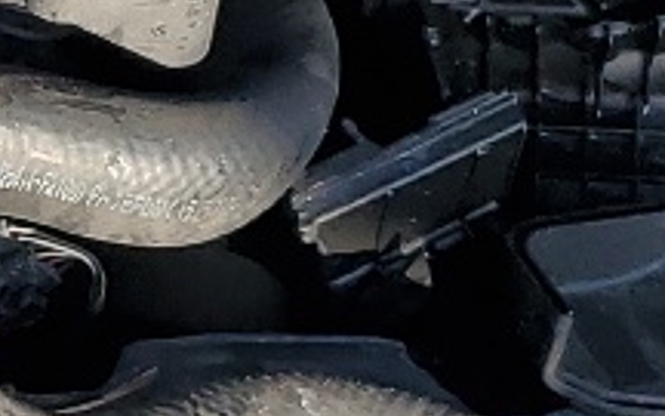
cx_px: -483
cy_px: -80
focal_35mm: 204
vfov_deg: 6.4
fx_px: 3697
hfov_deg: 9.8
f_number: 1.5
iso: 50
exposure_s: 1/909
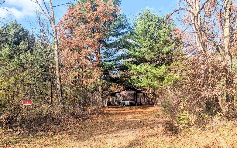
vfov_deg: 47.5
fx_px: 168
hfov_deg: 70.4
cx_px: 117
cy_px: 81
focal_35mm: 26
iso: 46
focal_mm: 6.81
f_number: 1.85
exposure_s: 1/1167
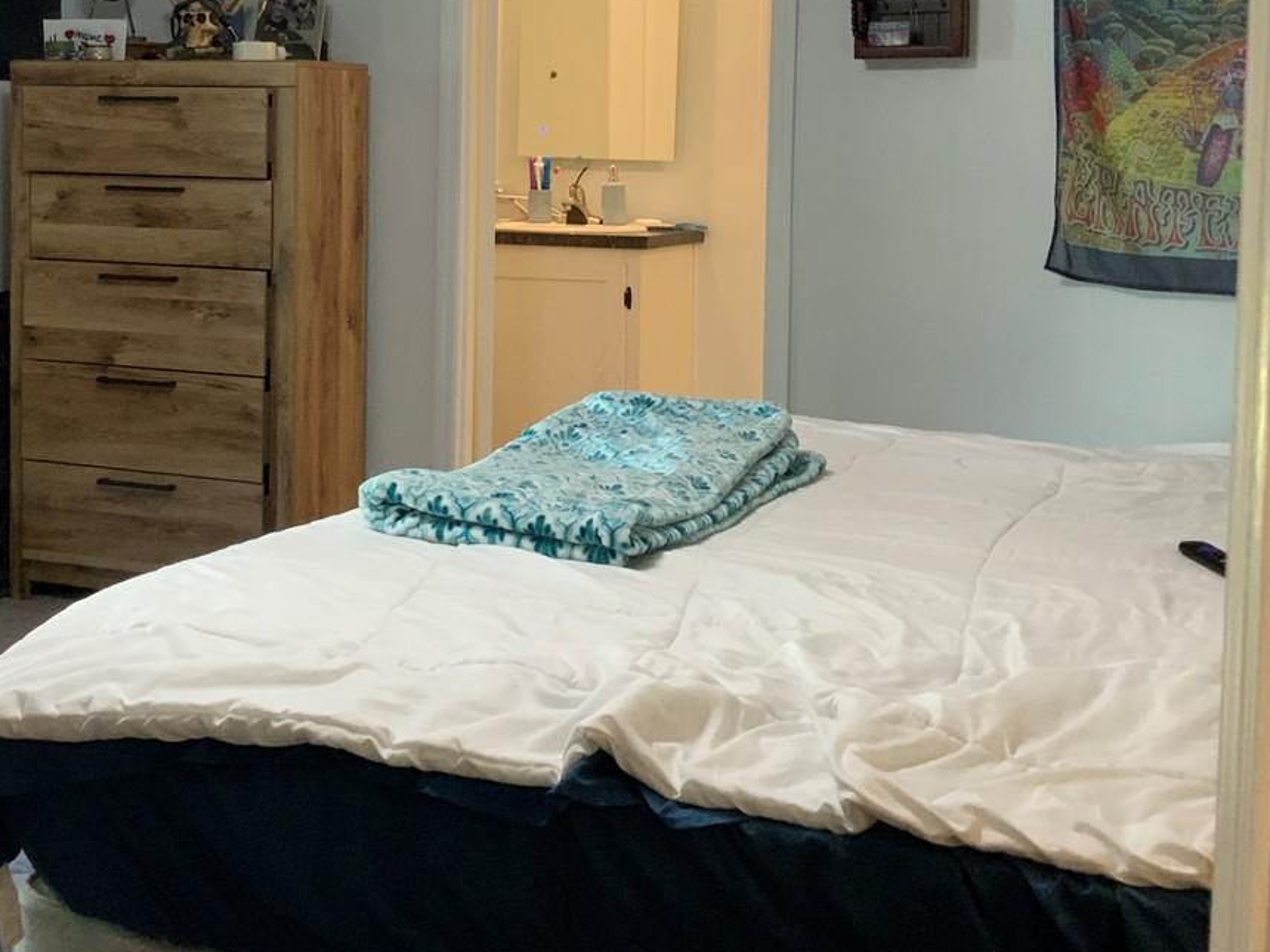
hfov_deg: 35.0
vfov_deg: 26.6
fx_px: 1981
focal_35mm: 54
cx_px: 368
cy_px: 226
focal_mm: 3
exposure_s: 1/60
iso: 200
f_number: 1.8
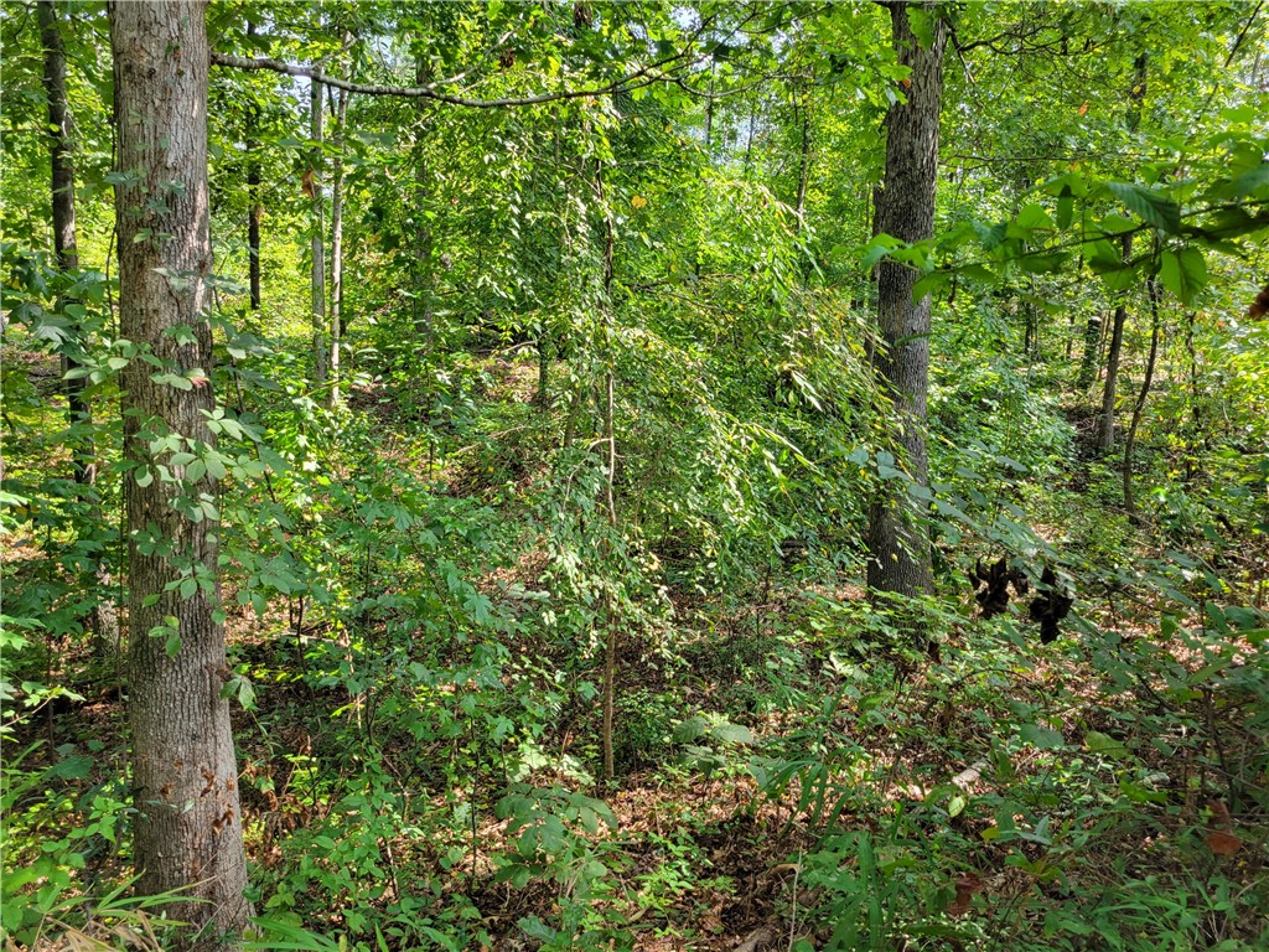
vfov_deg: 53.1
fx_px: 953
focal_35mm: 26
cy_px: 476
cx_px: 634
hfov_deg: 67.3
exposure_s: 1/133
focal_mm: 5.4
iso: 40
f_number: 1.8
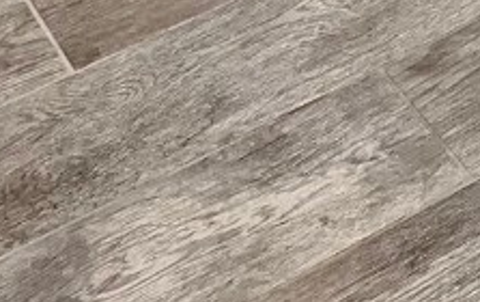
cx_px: 880
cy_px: -440
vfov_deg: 8.5
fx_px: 1847
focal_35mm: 141
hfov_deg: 13.3
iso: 50
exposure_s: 1/60
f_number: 1.8
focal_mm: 3
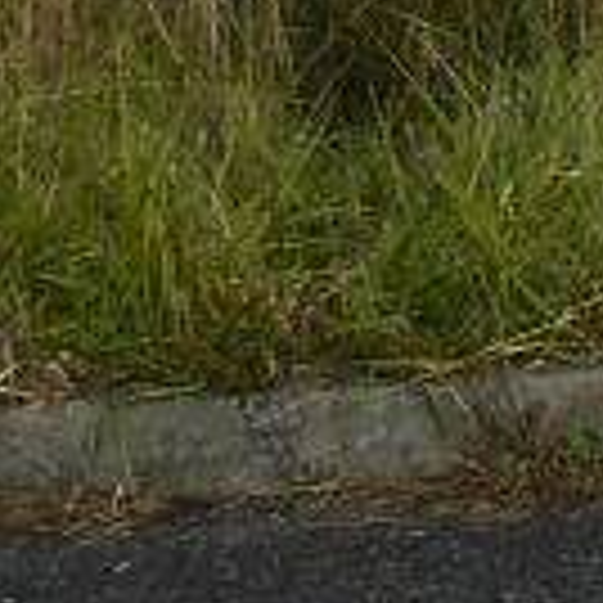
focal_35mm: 304
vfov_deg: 5.5
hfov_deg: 5.1
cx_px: 2439
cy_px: -1107
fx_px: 5991
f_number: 6.3
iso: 100
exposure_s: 1/400
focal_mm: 6
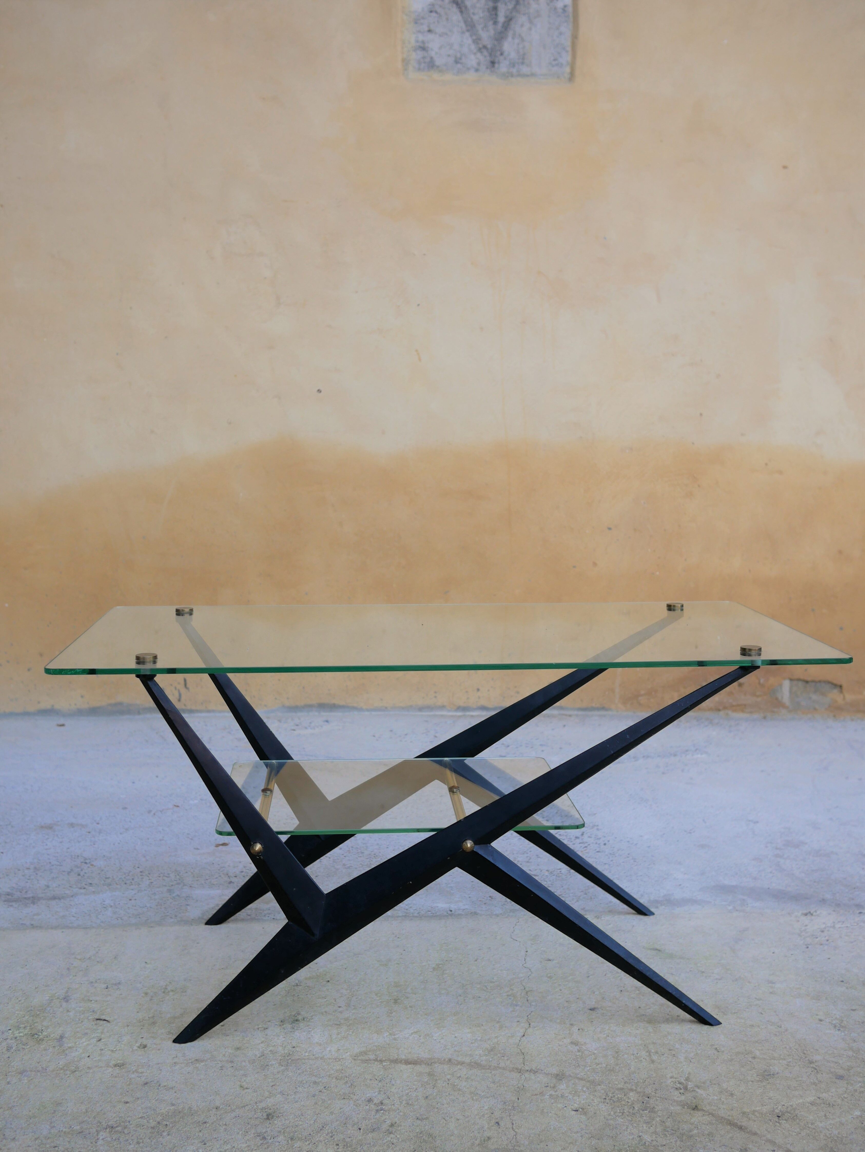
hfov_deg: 36.0
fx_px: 1332
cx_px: 432
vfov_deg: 46.8
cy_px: 576
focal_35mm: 40
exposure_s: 1/320
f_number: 2.8
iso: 200
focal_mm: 20
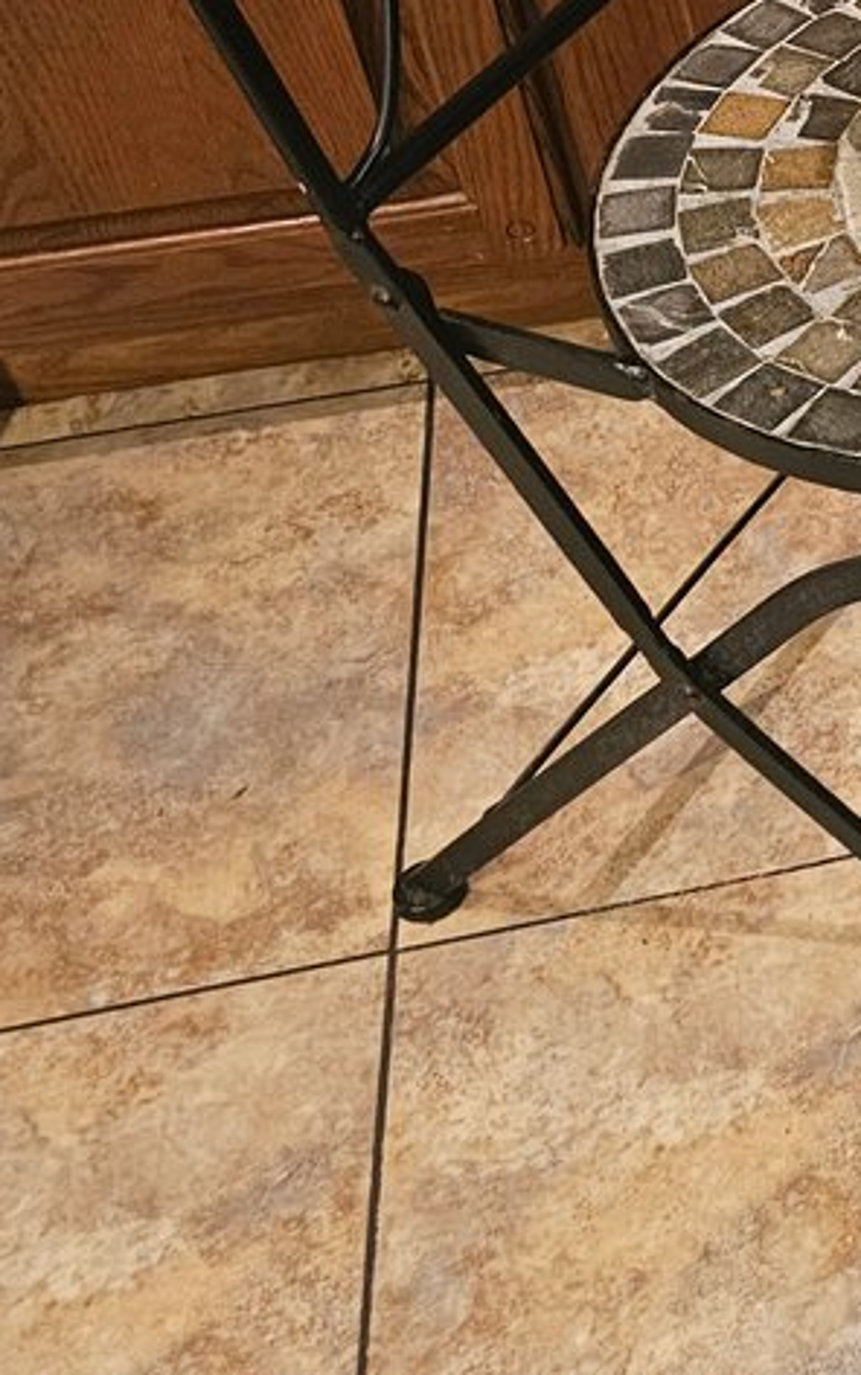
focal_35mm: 78
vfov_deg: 25.8
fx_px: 2926
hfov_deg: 13.4
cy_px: 185
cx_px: 1915
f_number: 1.7
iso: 640
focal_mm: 6.3
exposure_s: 1/40
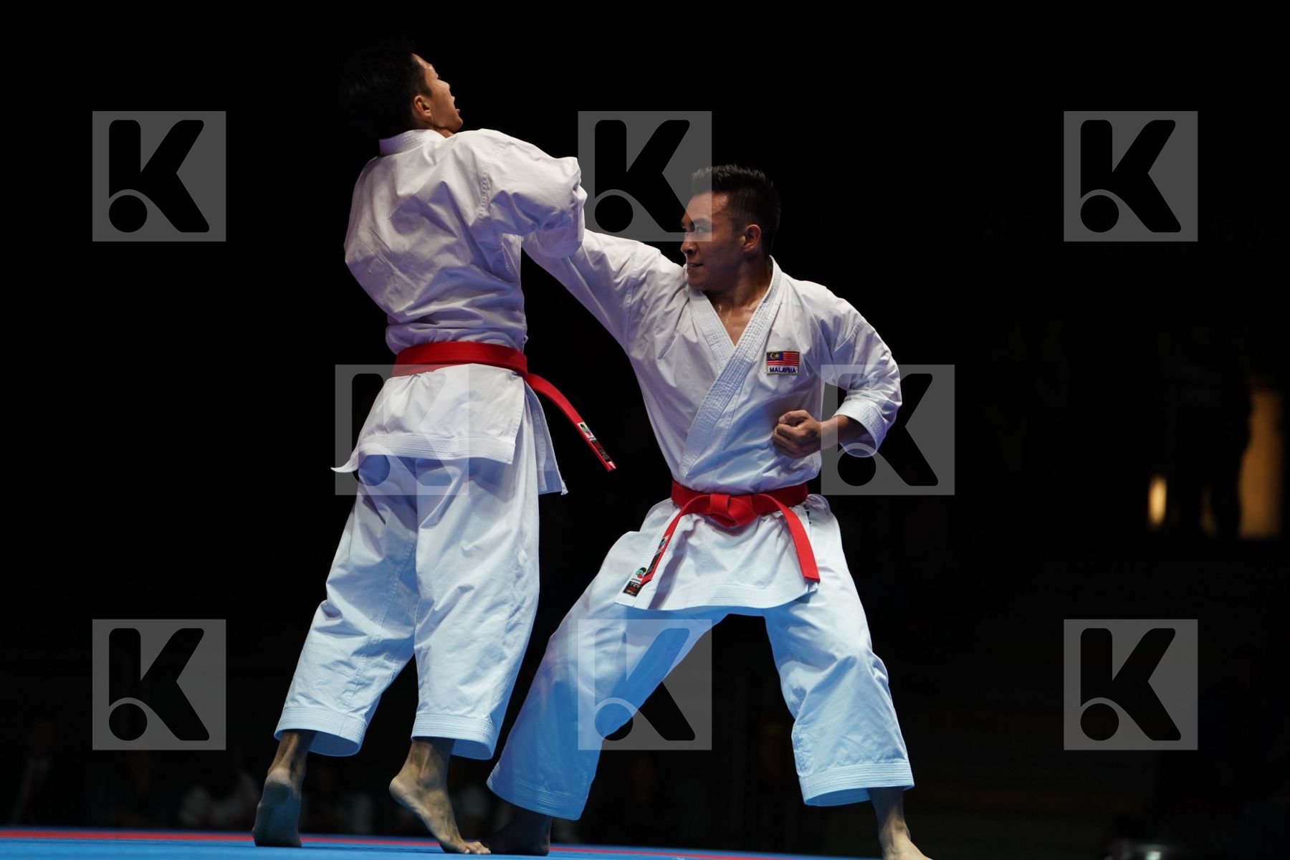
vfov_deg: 8.5
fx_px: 5769
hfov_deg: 12.8
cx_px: 645
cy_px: 430
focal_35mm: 161
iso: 1600
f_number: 2.8
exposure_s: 1/500
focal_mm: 161
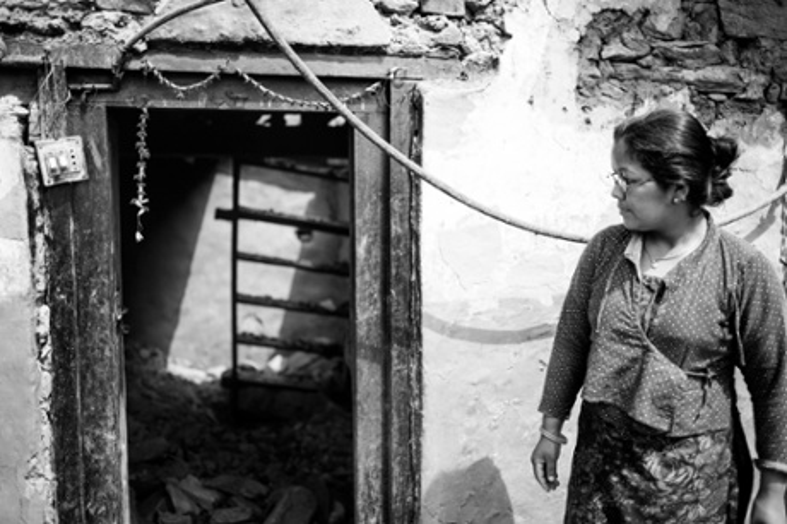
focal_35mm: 35
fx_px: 765
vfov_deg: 37.8
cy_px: 262
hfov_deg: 54.5
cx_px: 394
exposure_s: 1/1250
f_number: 2.2
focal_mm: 35
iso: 100
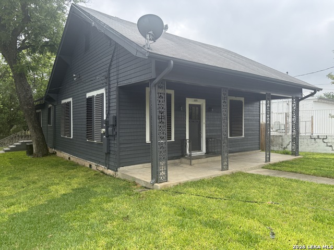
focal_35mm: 24
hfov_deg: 71.6
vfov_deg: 56.8
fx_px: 232
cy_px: 125
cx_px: 167
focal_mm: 6.76
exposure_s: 1/1522
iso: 100
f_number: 1.78
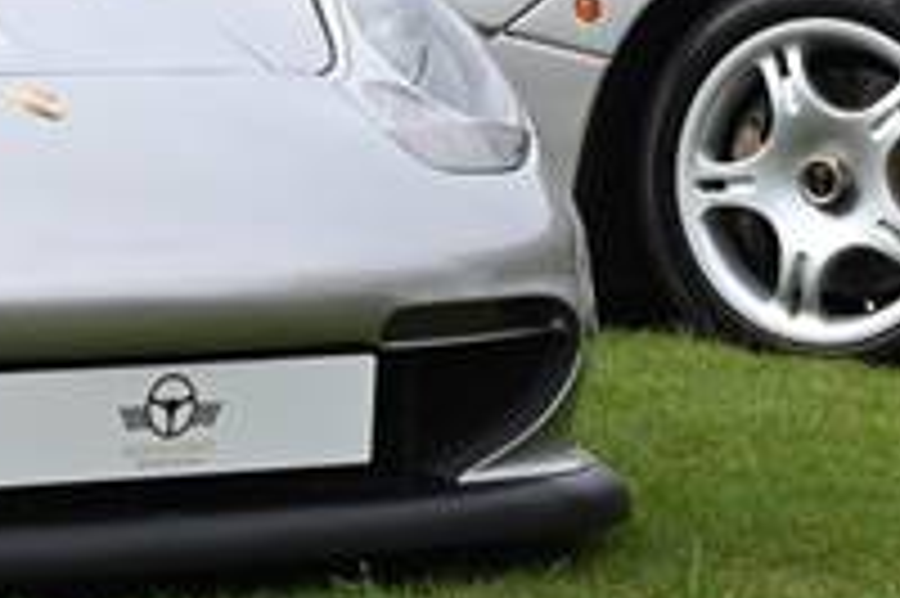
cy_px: -614
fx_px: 5246
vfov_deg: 6.3
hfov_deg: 9.7
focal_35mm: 210
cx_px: -72
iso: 250
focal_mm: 41
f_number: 11
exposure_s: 1/250
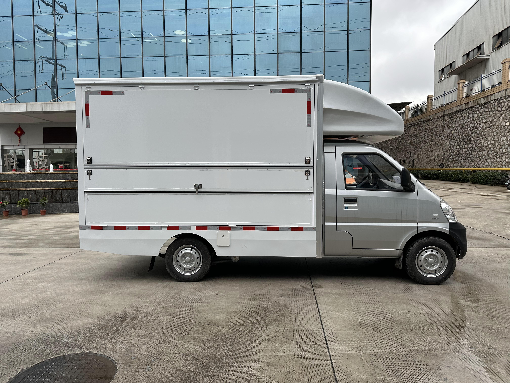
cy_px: 192
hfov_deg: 71.6
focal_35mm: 24
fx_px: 354
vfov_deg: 56.8
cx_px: 255
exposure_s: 1/740
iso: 80
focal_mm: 6.86
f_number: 1.78
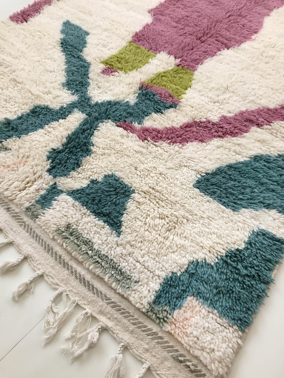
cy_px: 189
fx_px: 317
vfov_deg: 61.7
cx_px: 142
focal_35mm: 29
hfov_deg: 48.2
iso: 100
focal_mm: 4.15
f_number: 2.2
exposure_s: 1/33
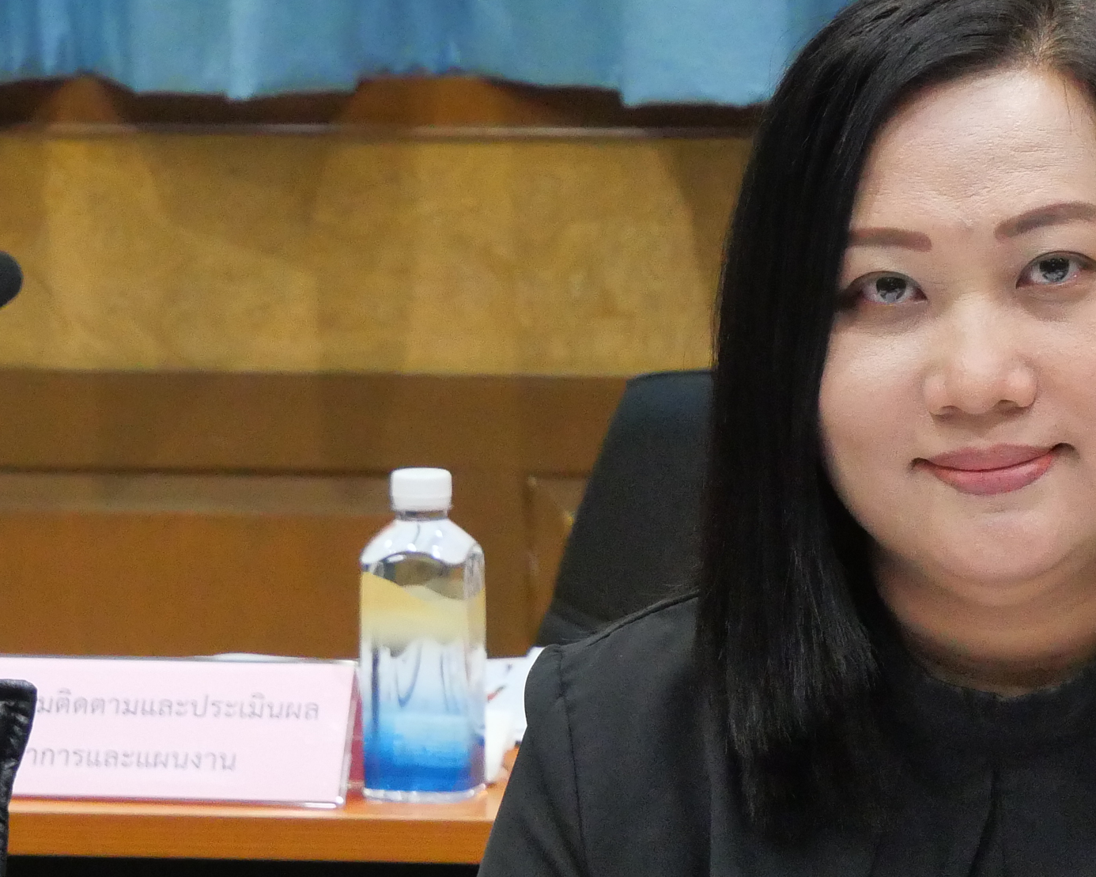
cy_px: 632
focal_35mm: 244
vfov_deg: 6.3
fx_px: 7915
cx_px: 907
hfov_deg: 7.9
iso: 3200
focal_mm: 47
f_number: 5.6
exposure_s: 1/60
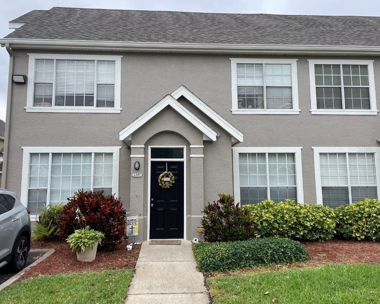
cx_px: 187
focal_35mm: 28
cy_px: 149
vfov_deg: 51.5
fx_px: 315
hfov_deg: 62.2
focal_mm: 4.2
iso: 32
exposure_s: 1/1575
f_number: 1.6
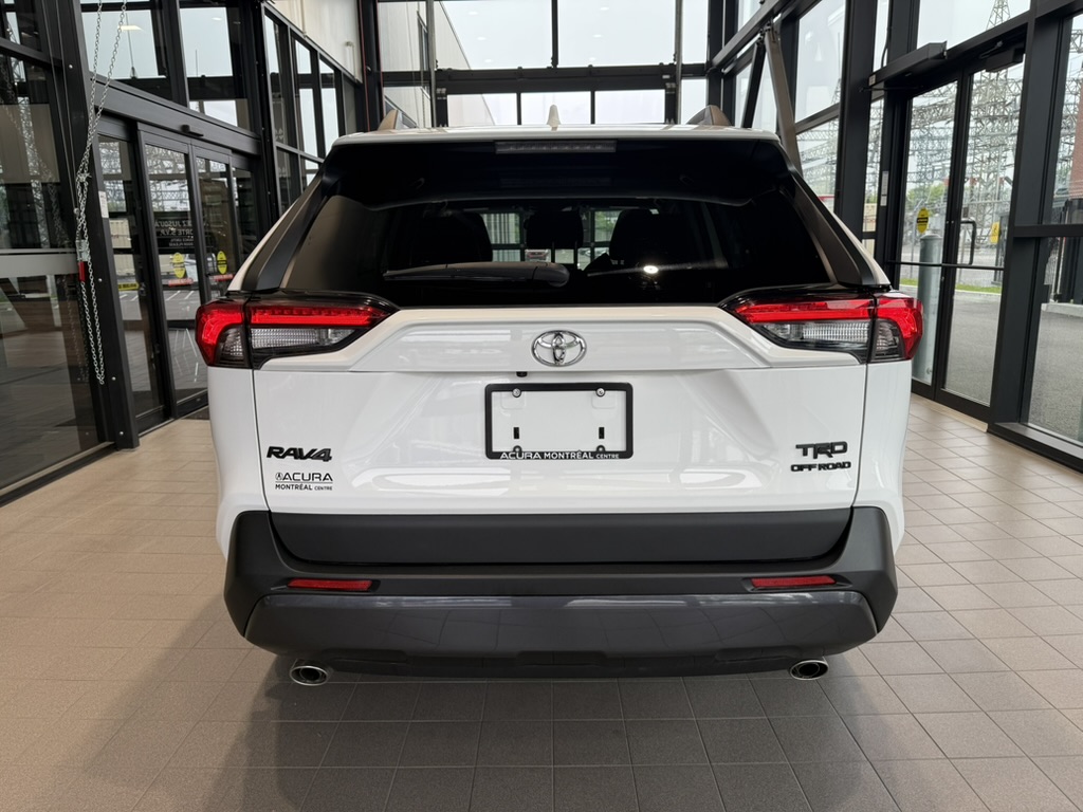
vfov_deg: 56.8
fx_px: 751
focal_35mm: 24
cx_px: 542
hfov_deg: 71.6
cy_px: 406
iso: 80
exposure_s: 1/335
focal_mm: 6.76
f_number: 1.78
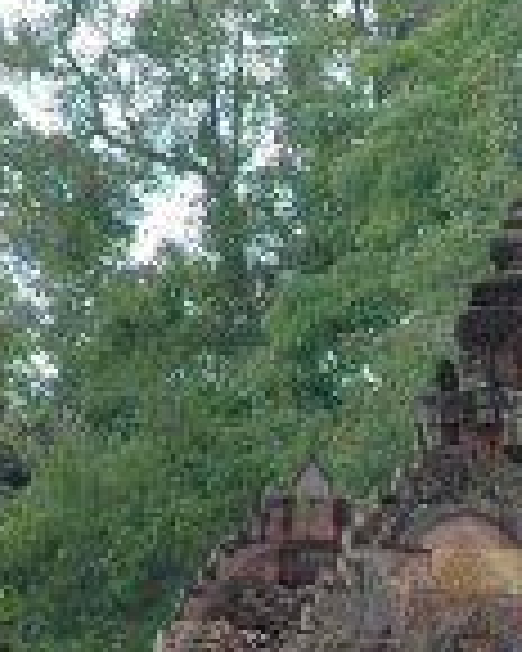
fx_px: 7441
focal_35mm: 385
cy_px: 1012
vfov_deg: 5.0
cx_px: 1386
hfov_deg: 3.9
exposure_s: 1/160
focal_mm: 55
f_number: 5
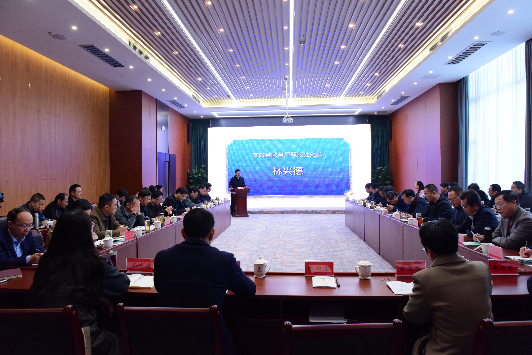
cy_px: 178
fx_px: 355
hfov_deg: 73.7
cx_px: 266
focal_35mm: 24
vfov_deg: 53.2
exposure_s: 1/125
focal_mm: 24
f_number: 5.6
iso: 2500
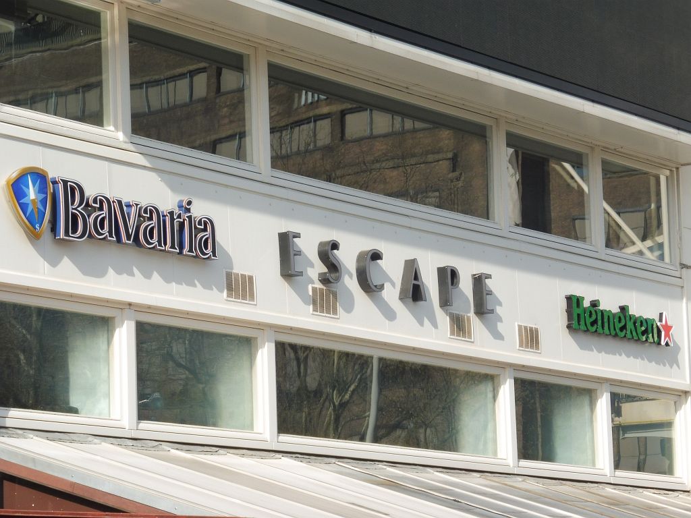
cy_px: 259
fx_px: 3513
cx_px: 346
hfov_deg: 11.2
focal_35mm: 176
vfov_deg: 8.4
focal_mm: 31.3
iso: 100
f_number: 7.1
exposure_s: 1/200
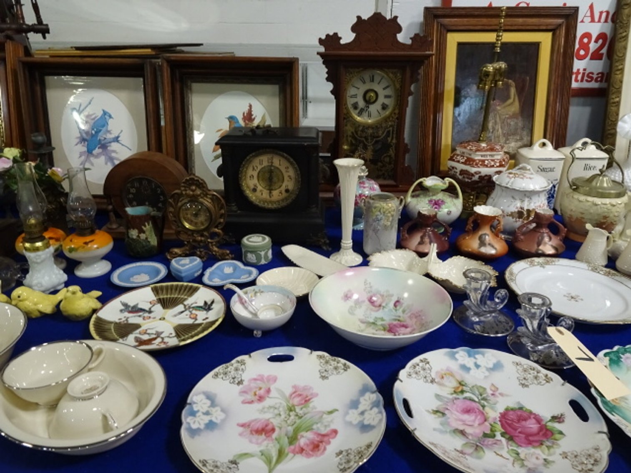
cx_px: 316
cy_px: 236
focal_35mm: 24
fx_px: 438
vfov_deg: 56.8
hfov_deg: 71.6
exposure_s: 1/30
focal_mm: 4.1
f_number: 3.5
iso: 320
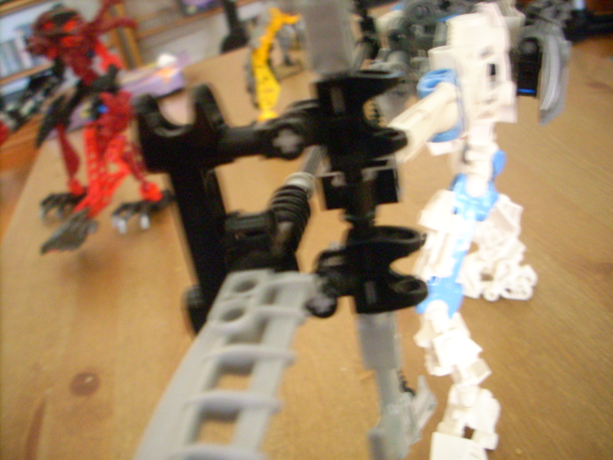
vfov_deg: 38.7
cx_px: 306
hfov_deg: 50.1
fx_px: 655
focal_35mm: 37
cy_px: 230
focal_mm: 6.2
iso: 541
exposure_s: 1/4
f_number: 2.8
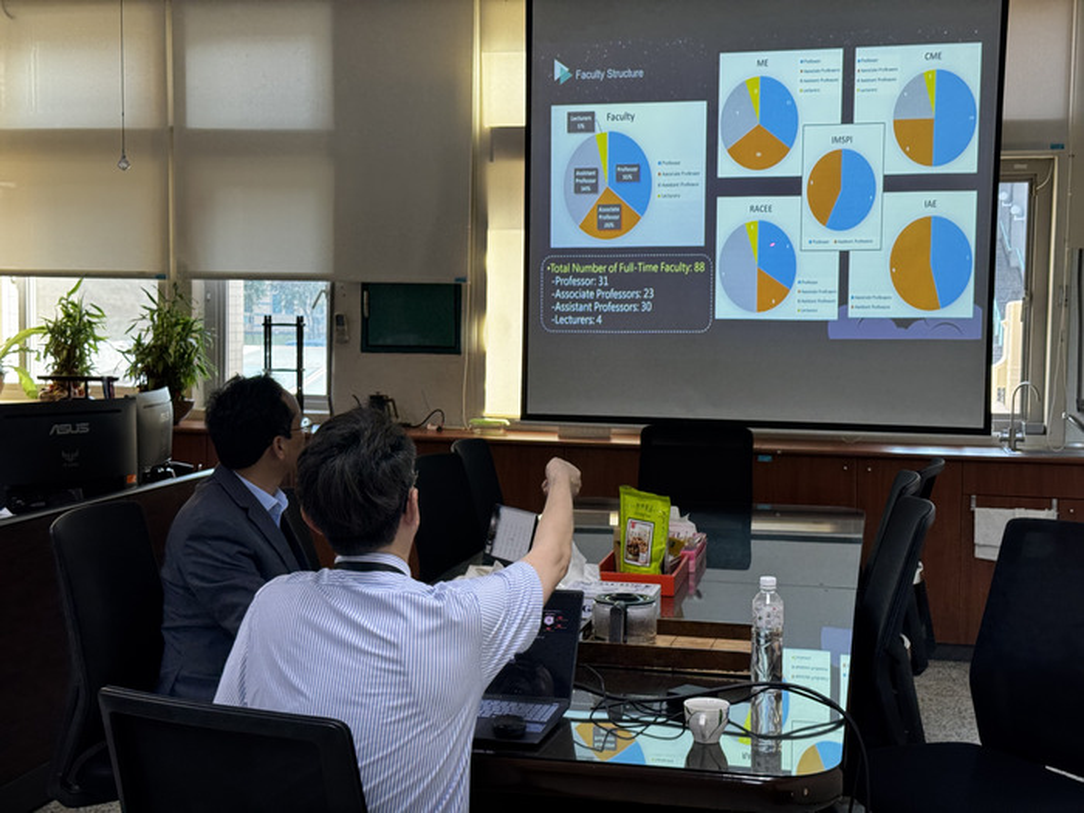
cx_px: 542
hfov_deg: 39.7
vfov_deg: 30.3
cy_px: 406
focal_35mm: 48
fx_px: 1503
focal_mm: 6.76
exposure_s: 1/120
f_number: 1.78
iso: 80
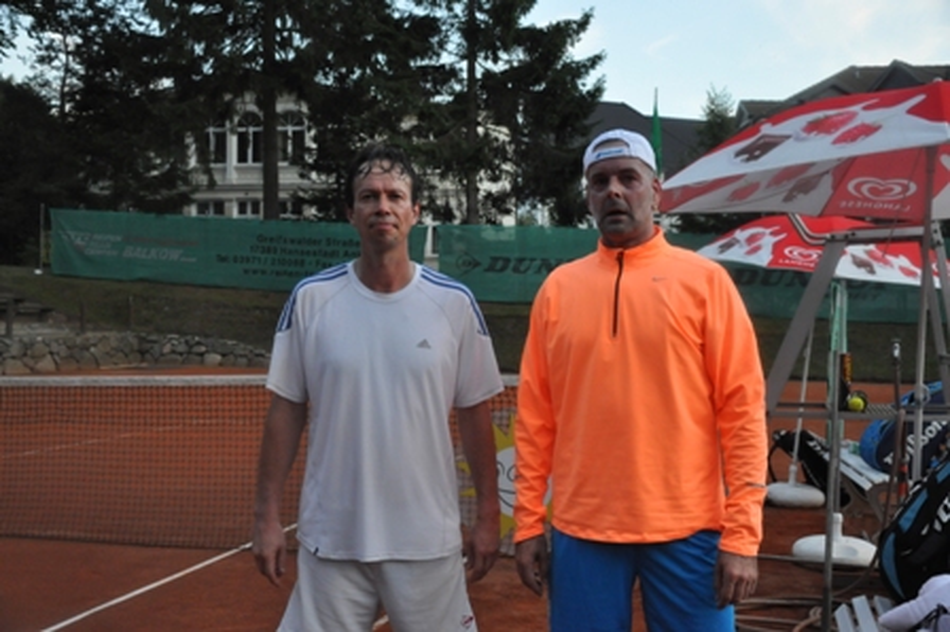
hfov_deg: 49.6
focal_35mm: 39
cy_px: 316
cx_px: 475
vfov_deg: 34.2
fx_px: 1028
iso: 1600
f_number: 4
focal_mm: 26
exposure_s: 1/500
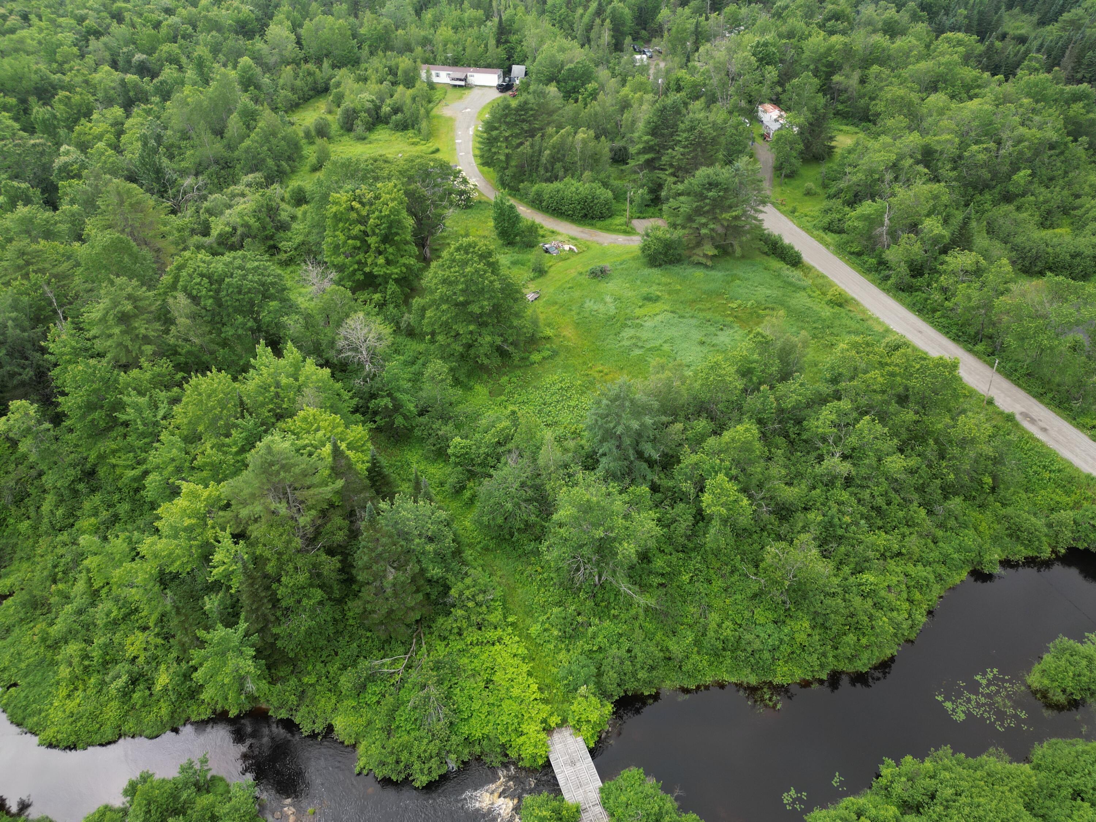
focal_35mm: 24
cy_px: 411
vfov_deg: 56.8
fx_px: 760
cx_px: 548
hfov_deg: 71.6
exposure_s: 1/30
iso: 100
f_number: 1.7
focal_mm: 6.72
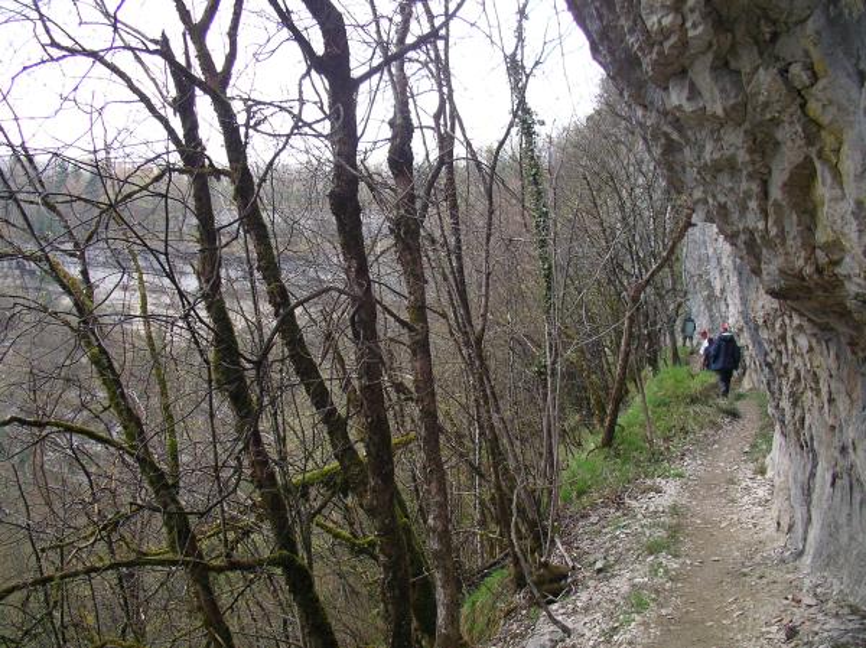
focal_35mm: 37
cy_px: 324
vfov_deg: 38.6
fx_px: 925
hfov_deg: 50.2
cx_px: 433
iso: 64
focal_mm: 5.7
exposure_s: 1/100
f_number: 2.8
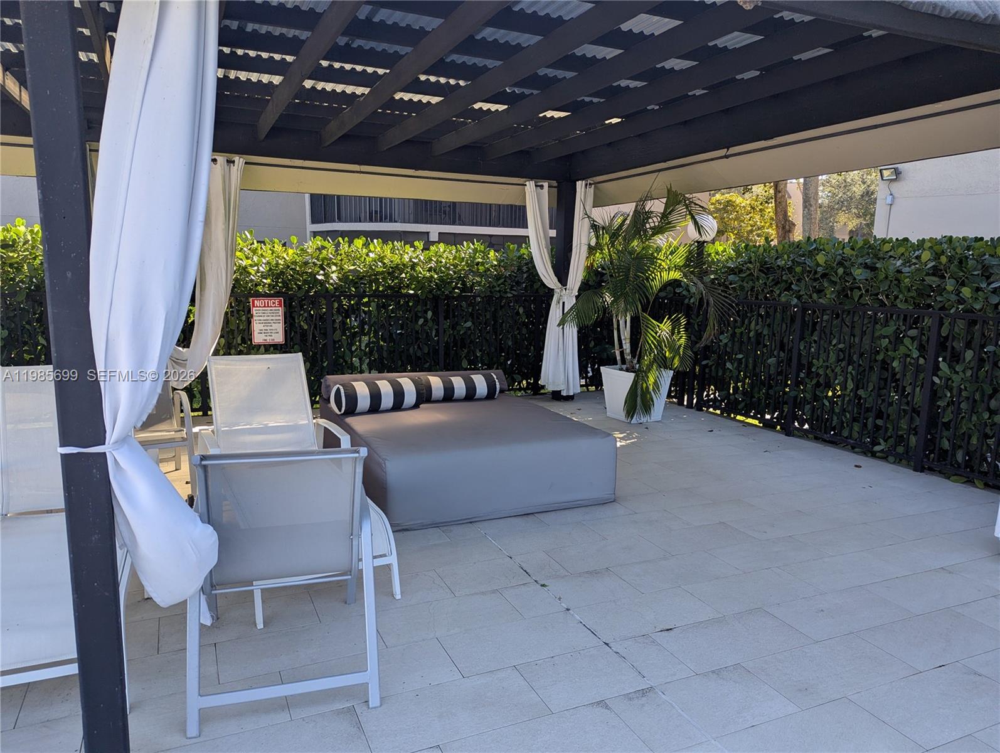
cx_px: 500
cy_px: 376
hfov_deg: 71.5
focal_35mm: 24
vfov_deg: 56.9
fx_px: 694
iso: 48
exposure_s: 1/418
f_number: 1.85
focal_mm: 6.81
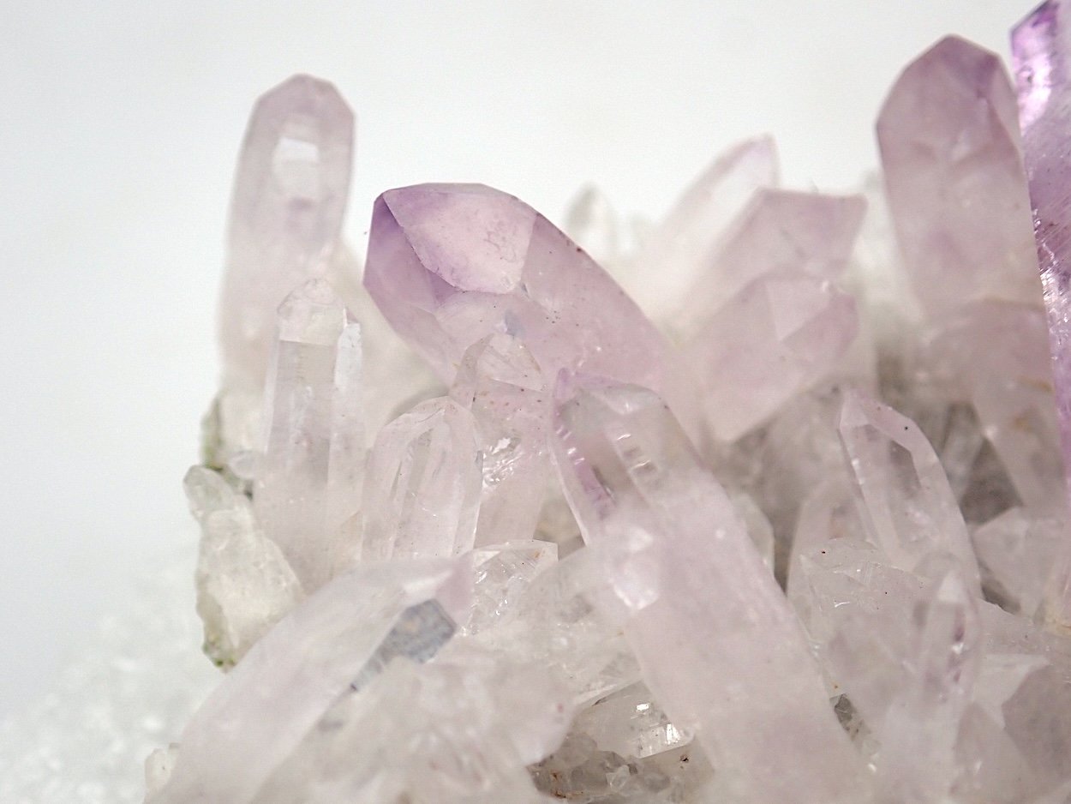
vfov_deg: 14.8
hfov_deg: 19.6
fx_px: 3095
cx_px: 536
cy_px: 402
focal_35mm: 100
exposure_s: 1/125
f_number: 4.9
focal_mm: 18
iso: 200
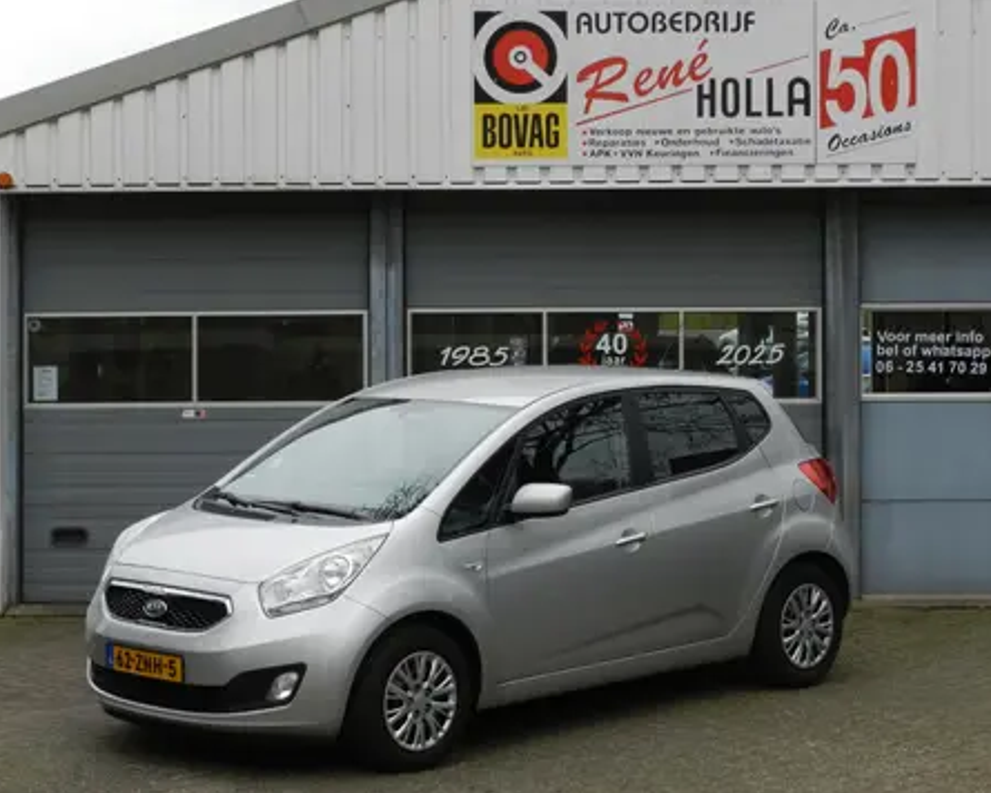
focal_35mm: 80
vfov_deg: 19.2
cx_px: 479
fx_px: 2346
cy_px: 396
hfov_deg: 23.8
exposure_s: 1/200
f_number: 4.8
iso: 160
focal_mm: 13.5
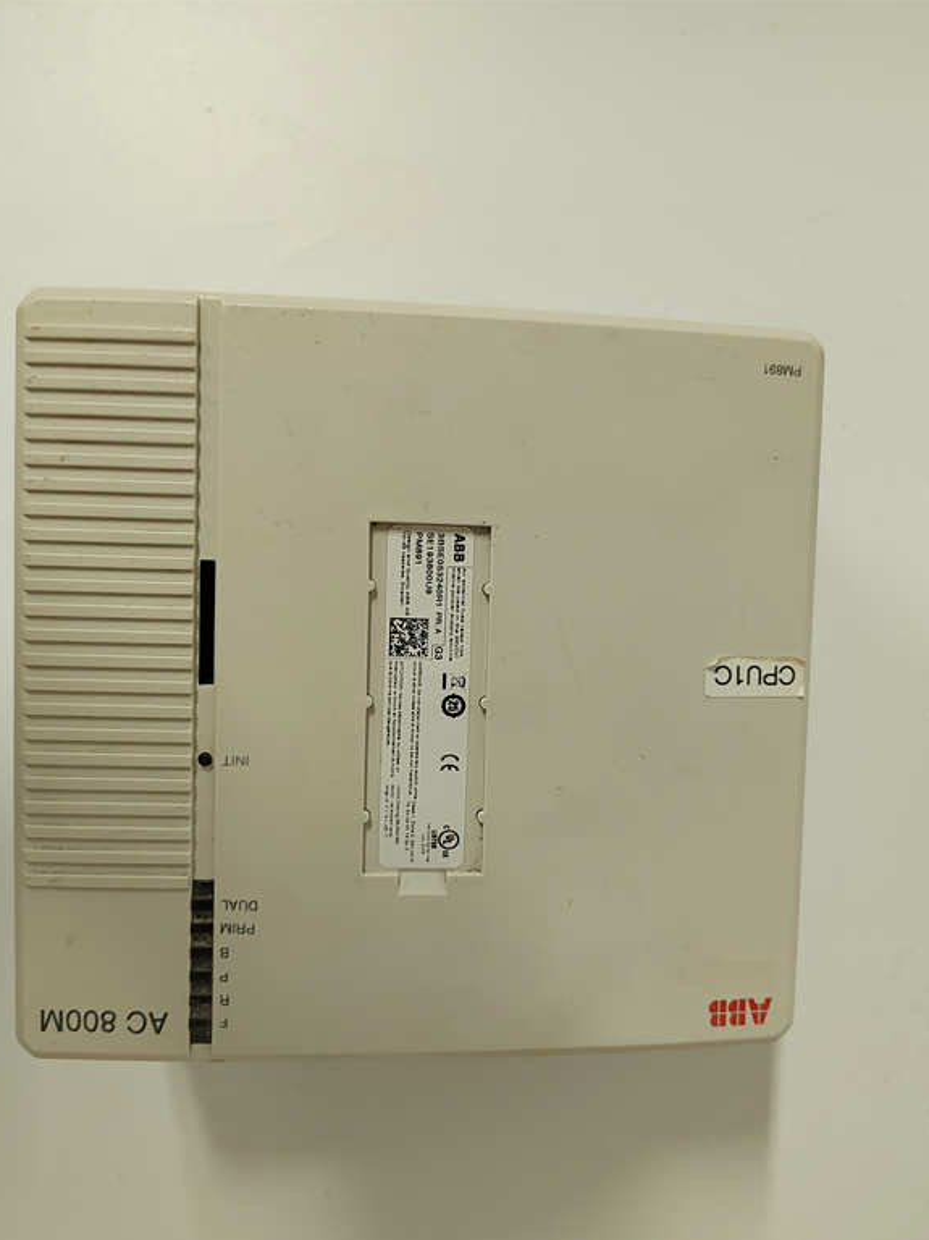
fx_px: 859
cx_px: 464
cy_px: 643
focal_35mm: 24
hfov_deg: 56.8
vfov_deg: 71.6
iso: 2144
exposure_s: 1/100
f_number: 1.9
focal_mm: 5.52
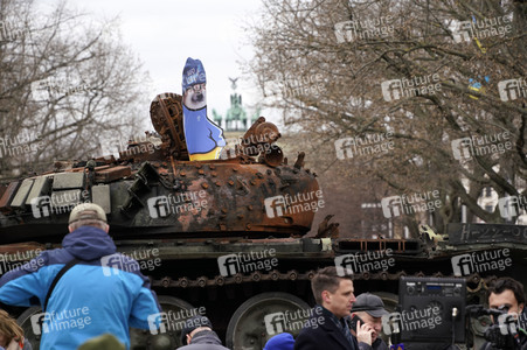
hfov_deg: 10.8
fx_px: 2779
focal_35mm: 190
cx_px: 264
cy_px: 175
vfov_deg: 7.2
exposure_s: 1/400
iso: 640
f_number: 7.1
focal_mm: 190
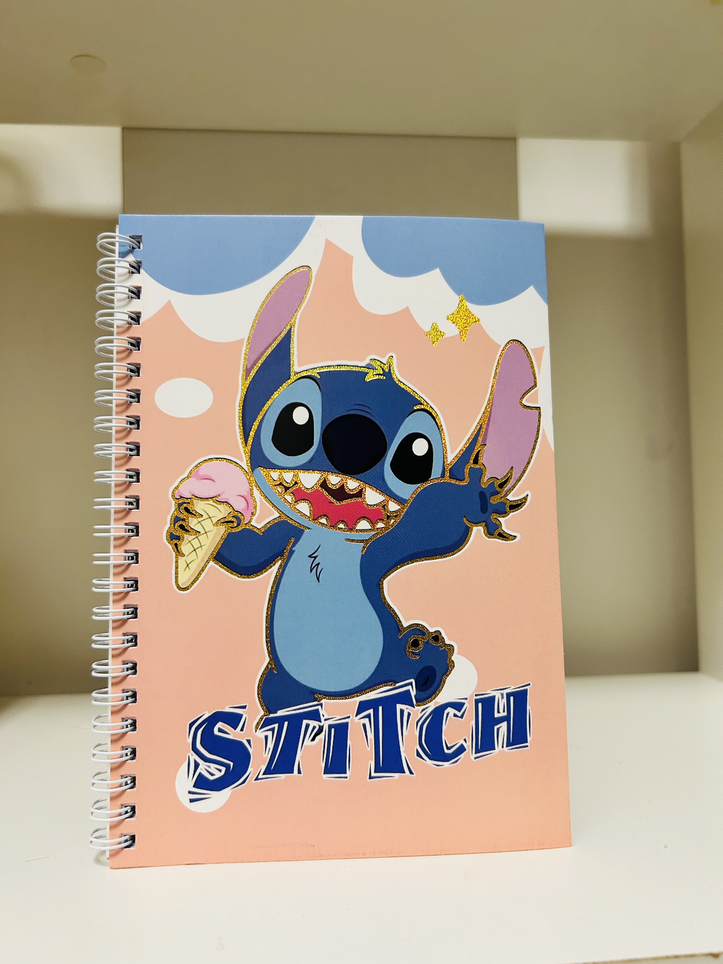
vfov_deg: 67.3
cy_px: 482
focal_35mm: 26
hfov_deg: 53.1
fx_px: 724
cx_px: 362
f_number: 1.5
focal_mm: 5.7
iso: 160
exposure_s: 1/60
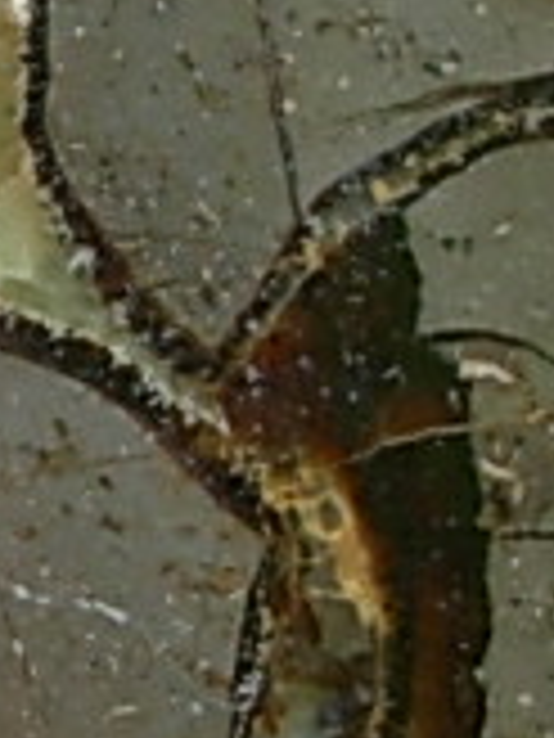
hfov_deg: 6.2
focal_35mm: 237
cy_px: 315
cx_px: -131
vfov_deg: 8.4
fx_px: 5057
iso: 50
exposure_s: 1/362
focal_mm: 6.3
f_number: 2.9
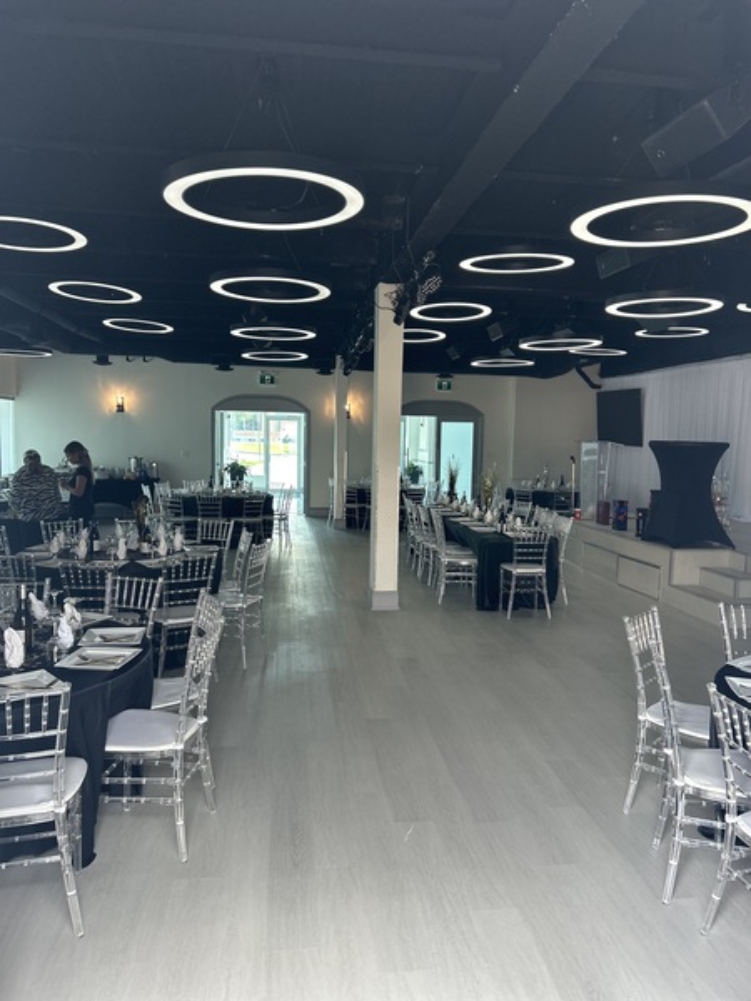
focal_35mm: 26
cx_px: 376
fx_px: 752
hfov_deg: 53.1
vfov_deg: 67.3
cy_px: 500
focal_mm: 5.7
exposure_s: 1/60
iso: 64
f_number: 1.5
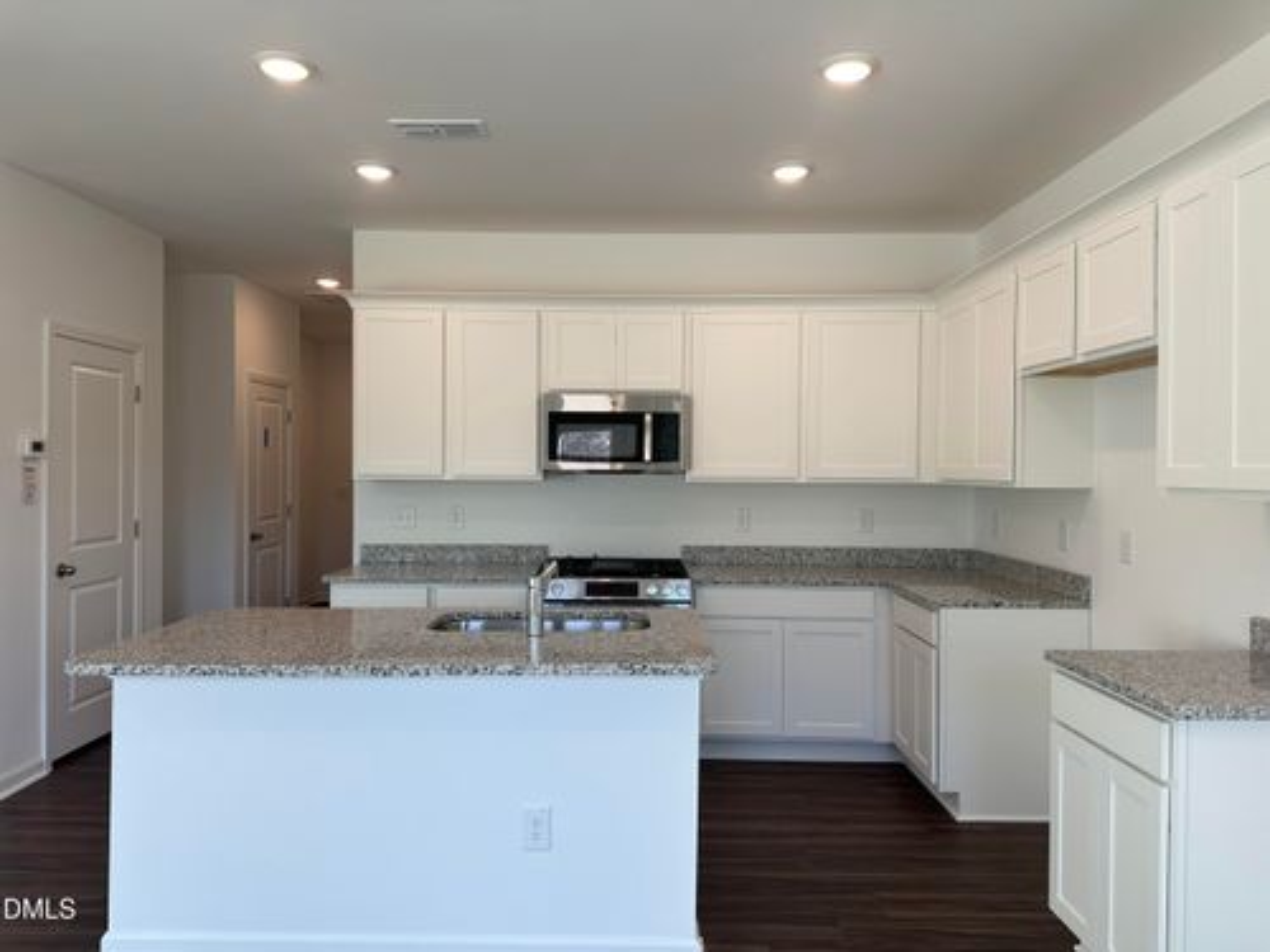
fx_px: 881
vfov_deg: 56.8
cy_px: 476
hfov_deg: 71.6
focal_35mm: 24
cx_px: 635
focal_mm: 6.86
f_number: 1.78
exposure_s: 1/230
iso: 64
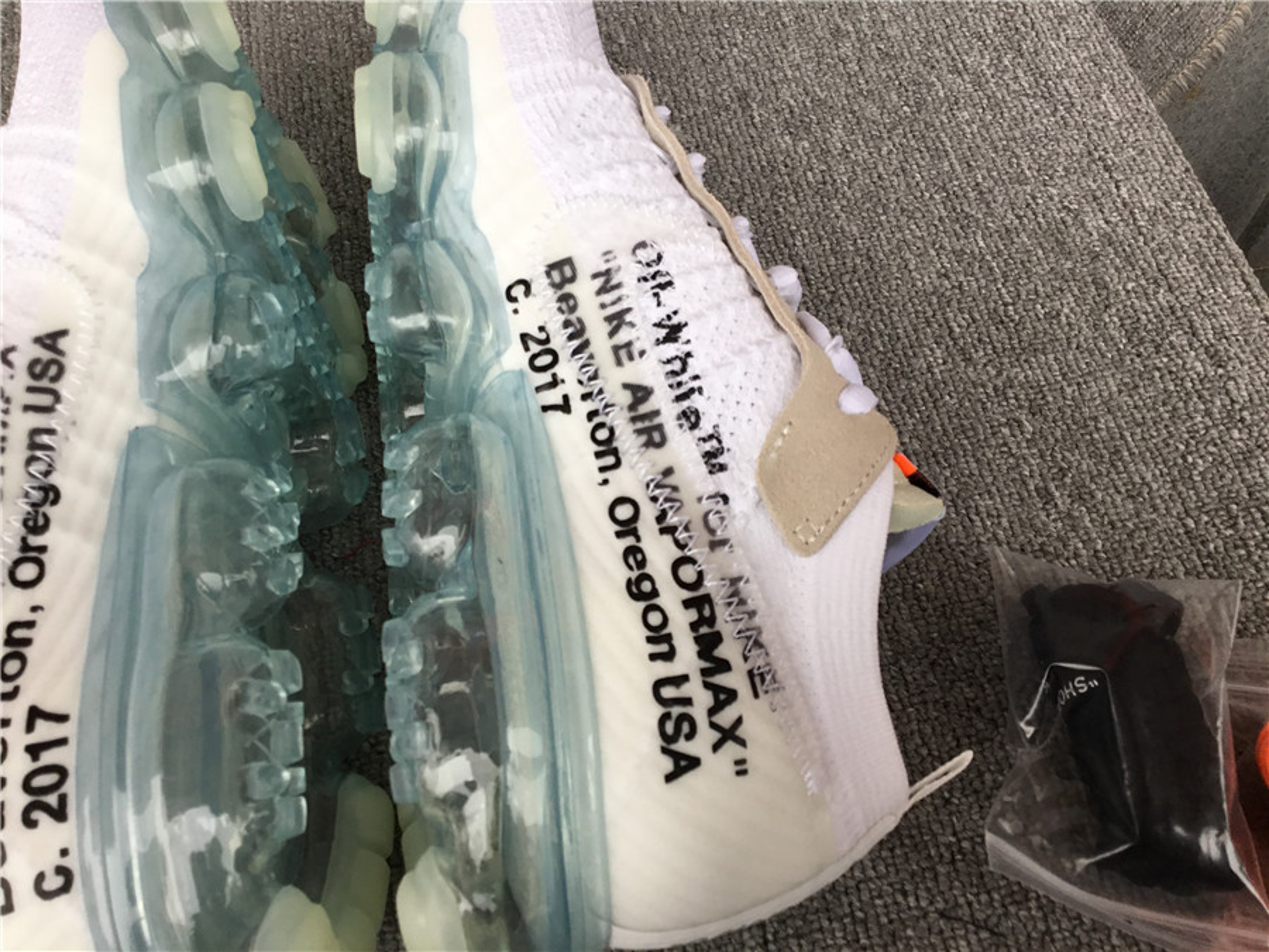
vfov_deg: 45.4
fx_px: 1136
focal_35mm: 31
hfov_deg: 58.4
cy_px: 476
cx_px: 634
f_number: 2.4
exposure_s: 1/100
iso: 40
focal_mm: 3.3
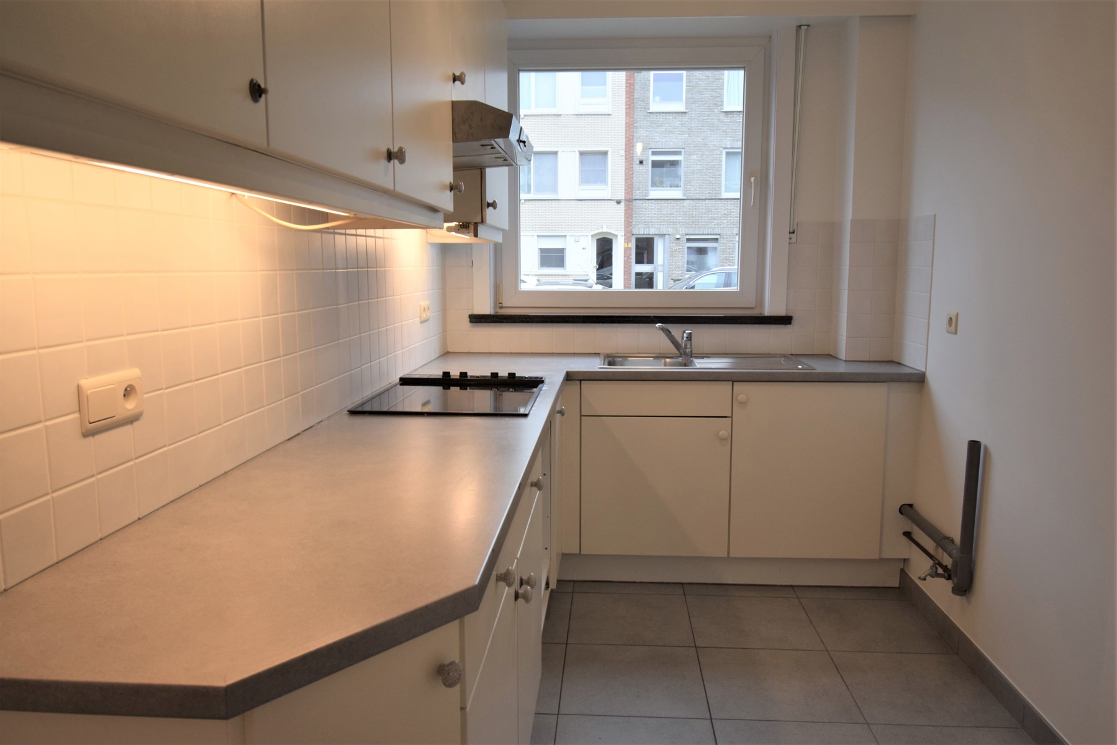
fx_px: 791
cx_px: 558
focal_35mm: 26
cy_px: 372
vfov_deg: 50.4
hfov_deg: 70.4
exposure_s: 1/60
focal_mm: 17
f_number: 5.3
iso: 450
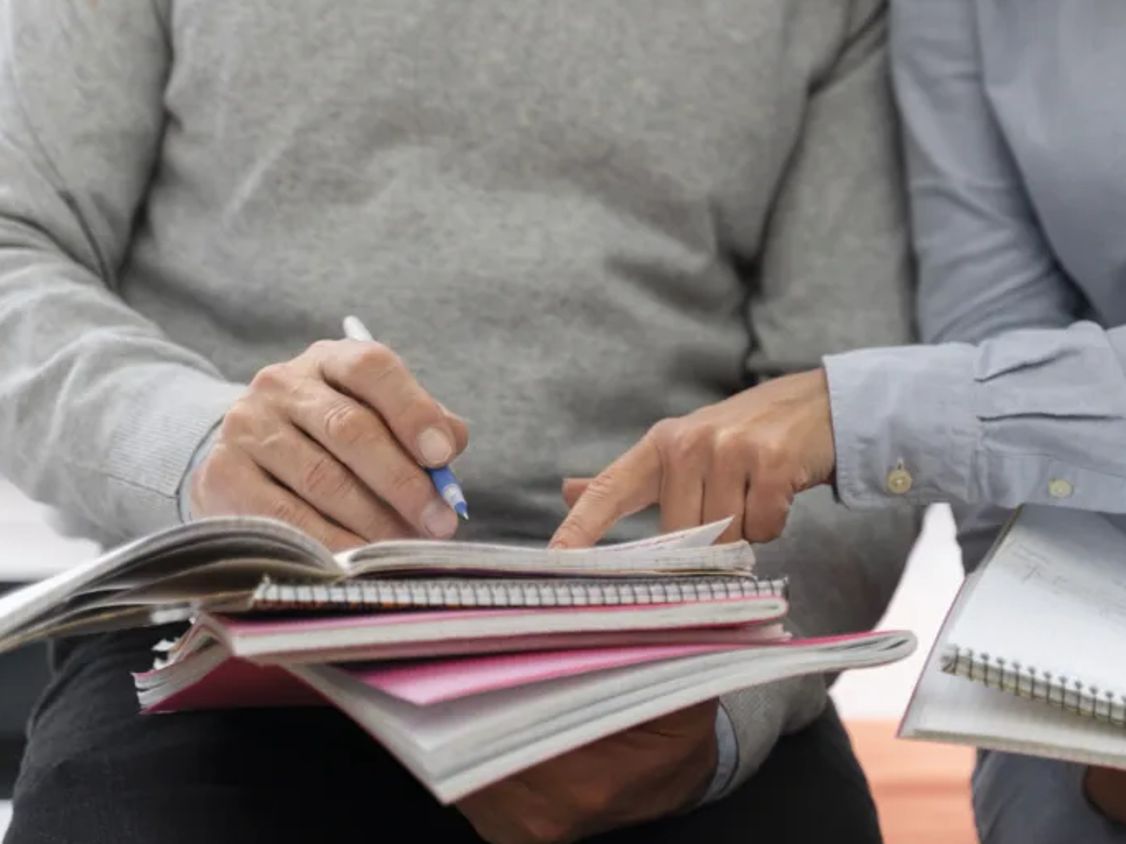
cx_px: 772
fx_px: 3090
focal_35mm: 95
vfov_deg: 15.6
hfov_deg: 20.6
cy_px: 415
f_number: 2.8
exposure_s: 1/160
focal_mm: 66
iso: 320
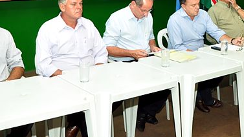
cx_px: 186
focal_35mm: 60
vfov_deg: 19.4
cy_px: -3
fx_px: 388
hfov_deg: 34.1
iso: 1000
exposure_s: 1/40
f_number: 5.6
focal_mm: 18
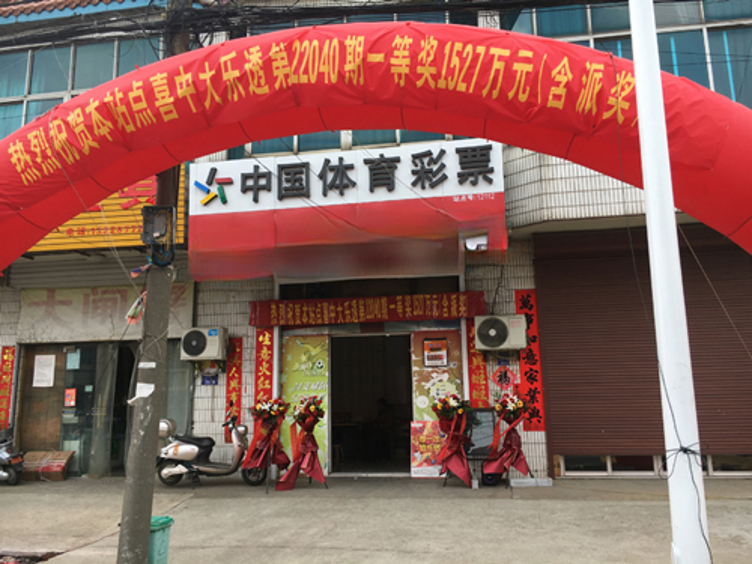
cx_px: 376
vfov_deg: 48.2
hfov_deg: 61.7
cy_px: 282
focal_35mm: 29
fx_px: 630
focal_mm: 4.15
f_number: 2.2
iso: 25
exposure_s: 1/769
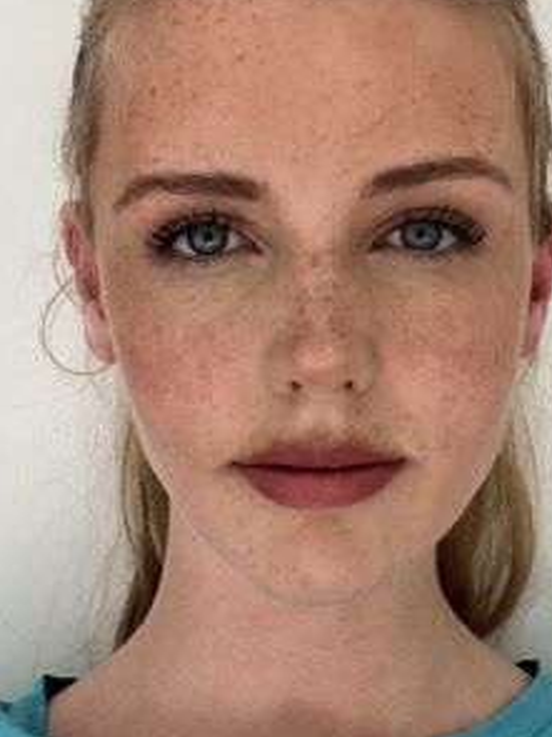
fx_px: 1298
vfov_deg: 31.7
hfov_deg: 24.0
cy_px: 335
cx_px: 315
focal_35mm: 61
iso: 80
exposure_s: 1/121
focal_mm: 2.71
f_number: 2.2
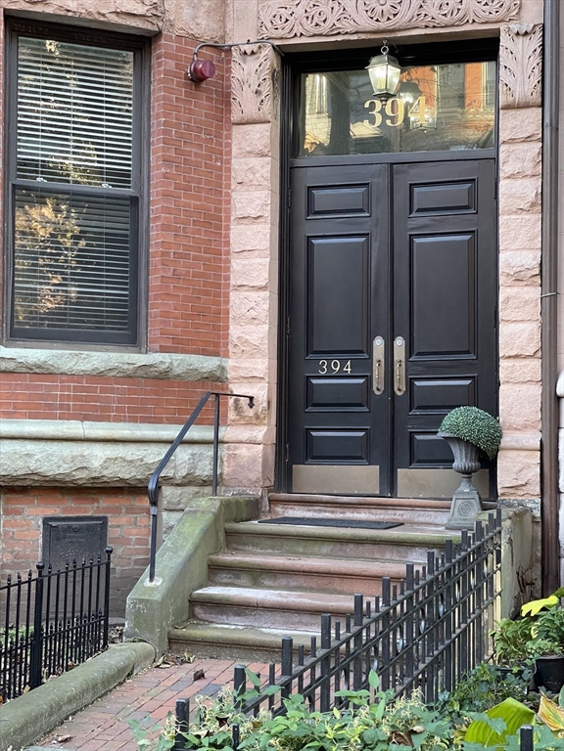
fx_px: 1390
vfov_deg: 30.3
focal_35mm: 64
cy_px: 376
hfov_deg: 22.9
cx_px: 282
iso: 200
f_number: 2.2
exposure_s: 1/103
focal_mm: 7.5
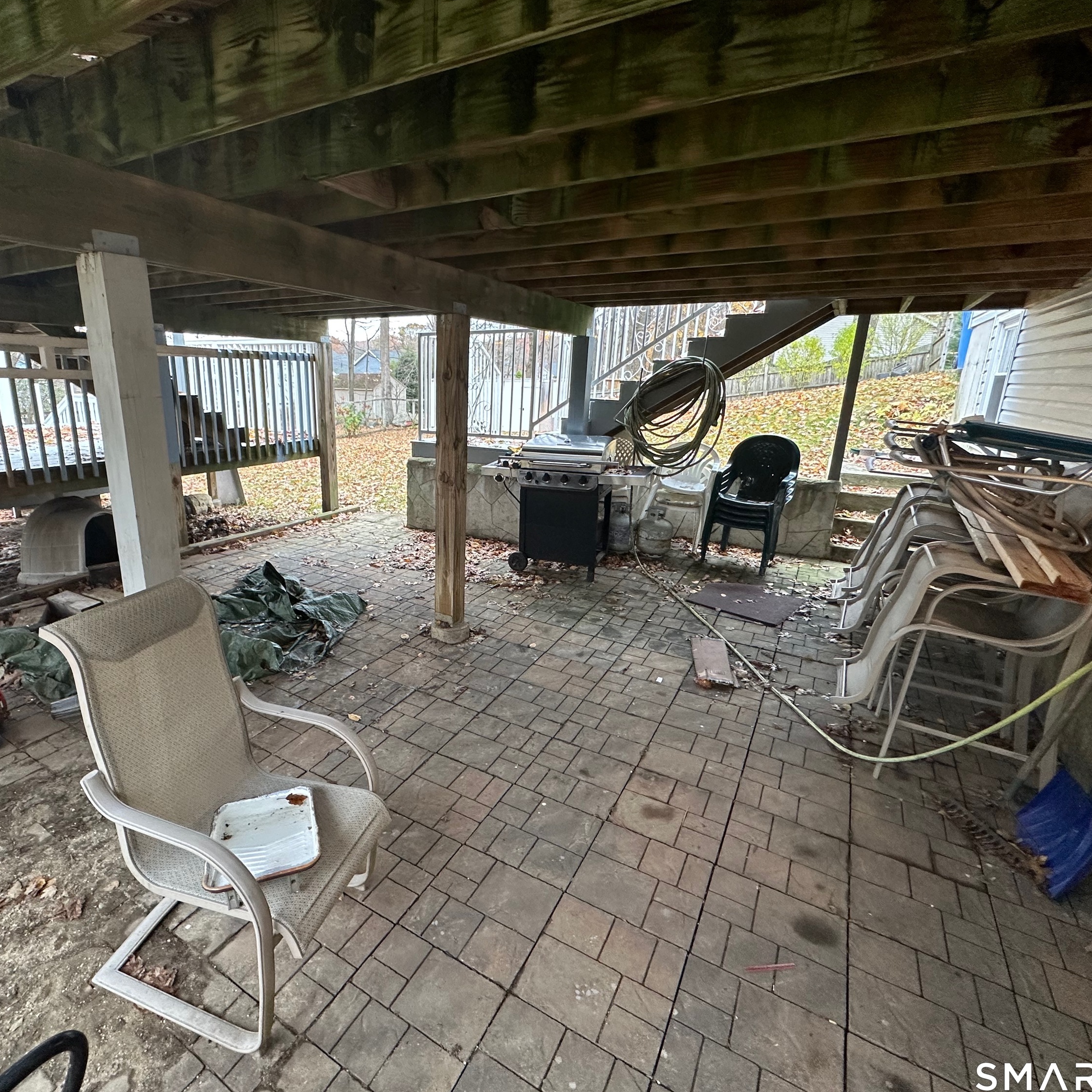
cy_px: 540
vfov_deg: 84.0
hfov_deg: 83.2
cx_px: 449
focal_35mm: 17
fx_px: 607
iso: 250
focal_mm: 2.22
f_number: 2.2
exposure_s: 1/120
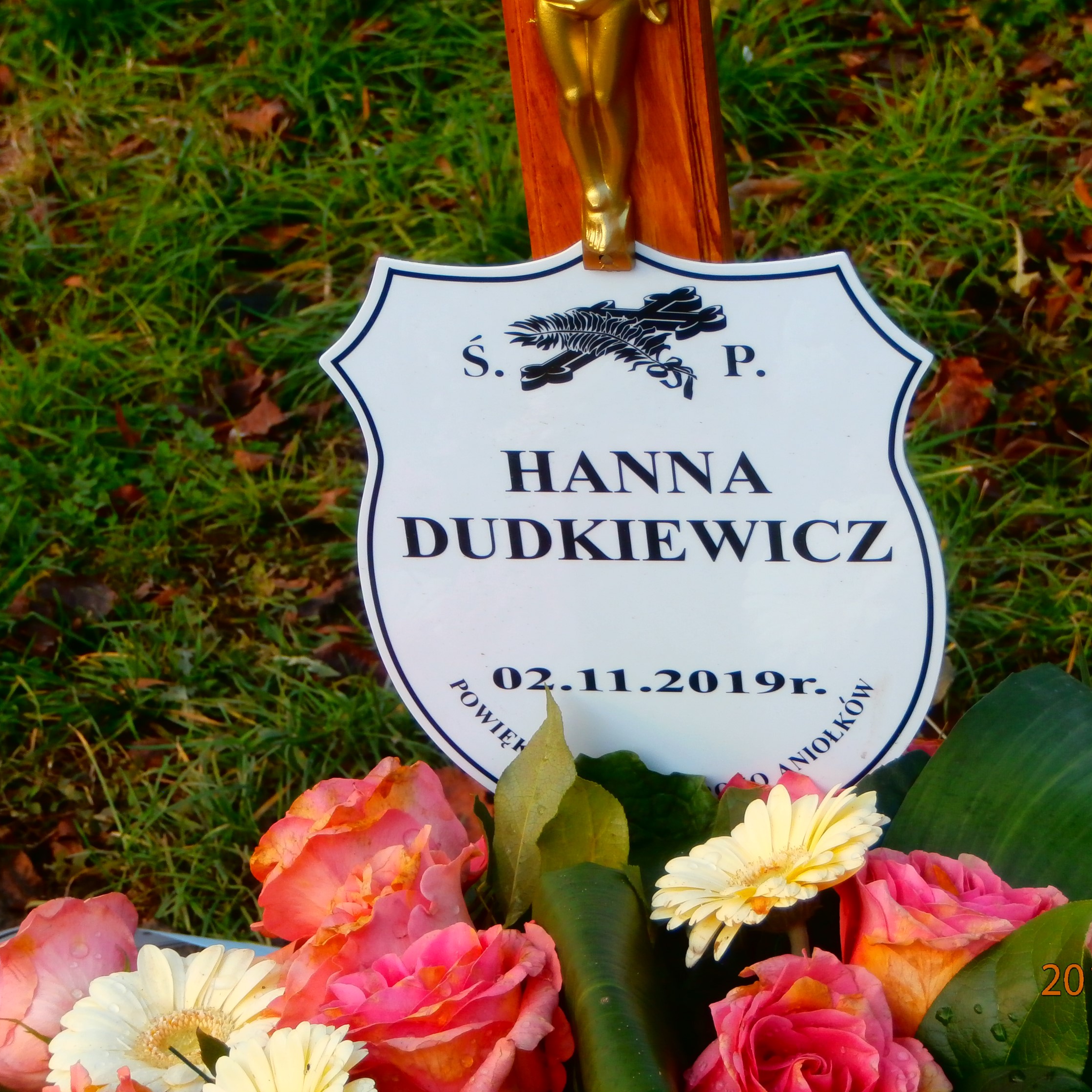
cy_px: 547
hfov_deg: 13.4
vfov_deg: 13.4
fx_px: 4640
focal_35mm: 130
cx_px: 621
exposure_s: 1/160
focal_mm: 19.54
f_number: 5.4
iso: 100
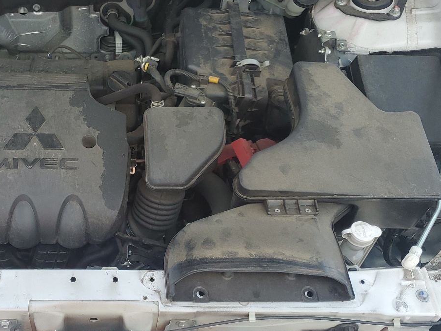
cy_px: 181
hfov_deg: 40.0
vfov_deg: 31.5
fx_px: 586
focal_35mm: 46
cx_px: 106
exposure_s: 1/667
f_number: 1.5
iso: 50
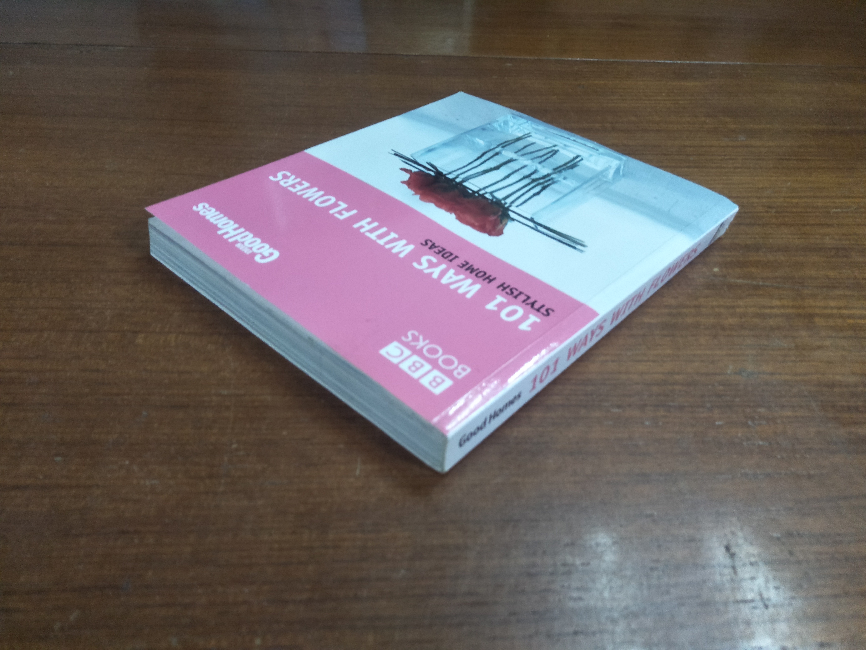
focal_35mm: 20
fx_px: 500
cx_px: 433
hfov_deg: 81.7
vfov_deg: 66.0
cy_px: 325
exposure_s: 1/33
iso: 215
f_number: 2.2
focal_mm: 3.46
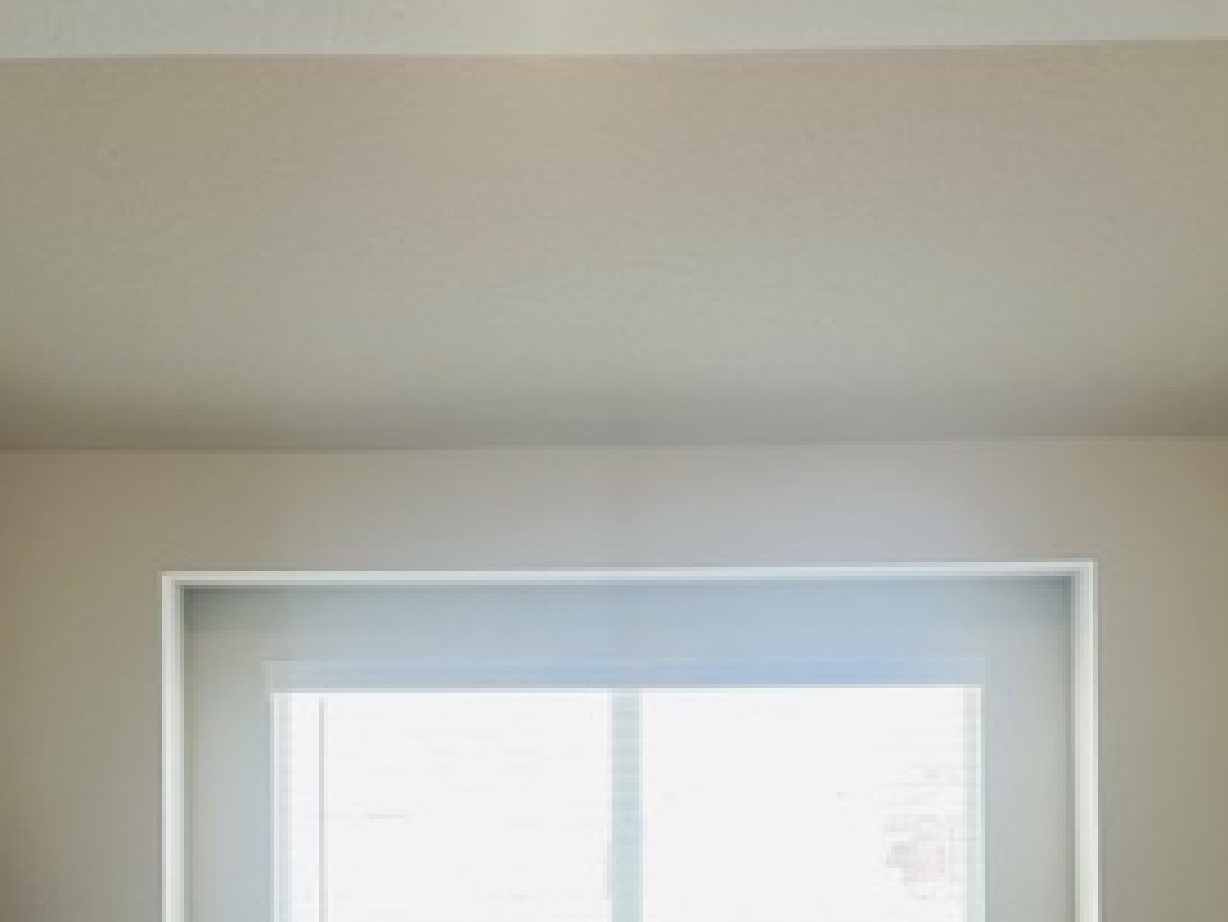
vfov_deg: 23.5
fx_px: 2165
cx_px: 585
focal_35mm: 61
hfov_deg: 31.7
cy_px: 792
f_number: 1.5
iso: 100
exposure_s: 1/120
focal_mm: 5.7
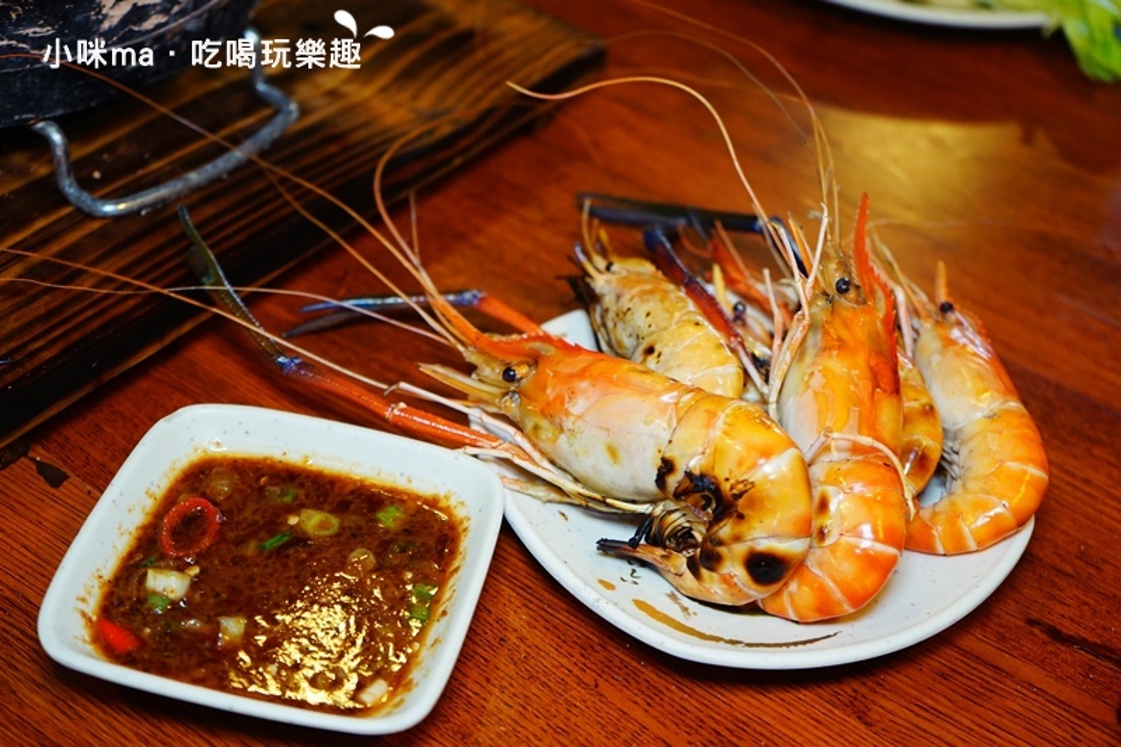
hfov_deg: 38.2
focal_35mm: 52
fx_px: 1619
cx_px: 560
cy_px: 374
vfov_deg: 26.0
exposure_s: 1/60
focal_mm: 52
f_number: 5
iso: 1000
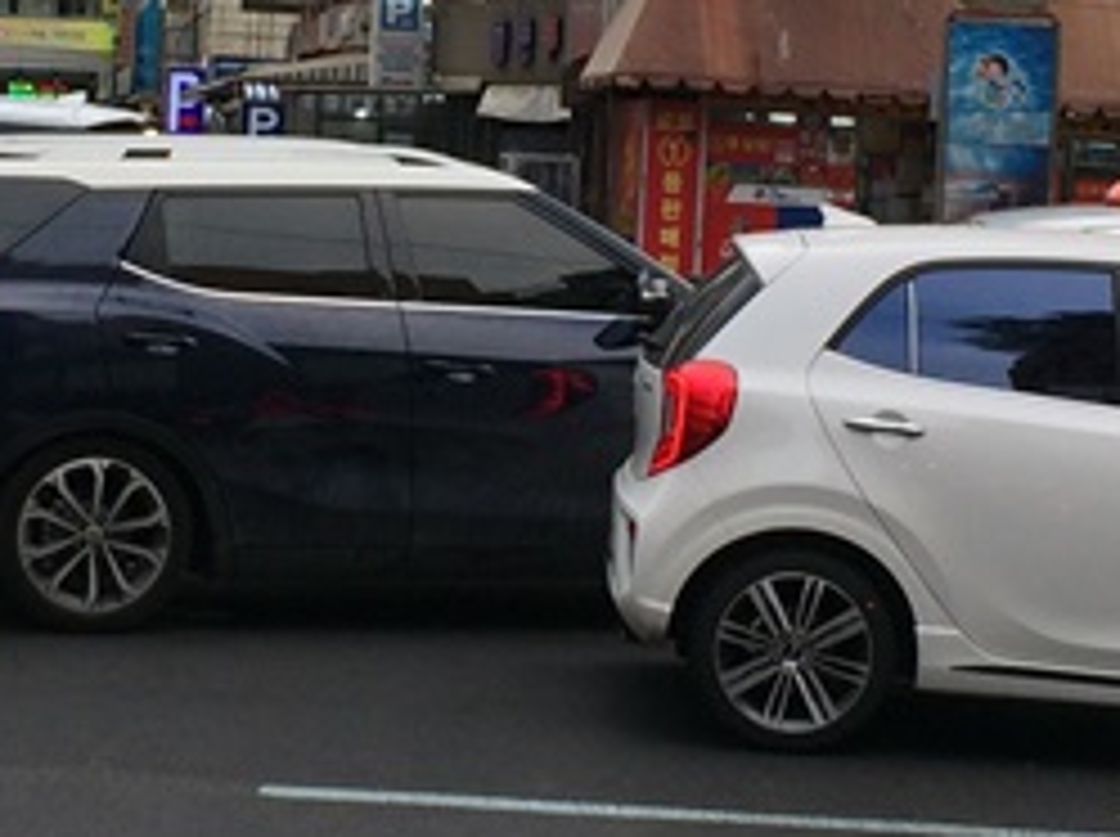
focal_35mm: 112
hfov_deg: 17.6
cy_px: 144
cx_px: 450
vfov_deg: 13.1
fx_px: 3619
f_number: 2.2
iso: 32
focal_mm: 4.15
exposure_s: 1/578
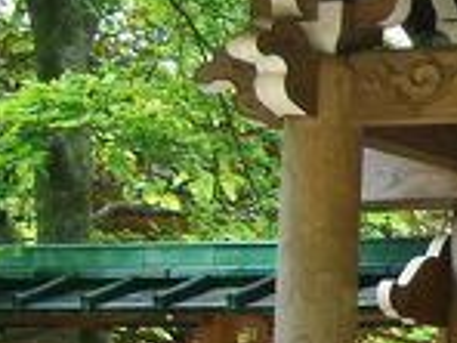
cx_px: 892
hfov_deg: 10.9
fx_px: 2205
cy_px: 184
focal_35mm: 167
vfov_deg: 8.9
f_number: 2.8
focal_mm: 7.9
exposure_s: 1/250
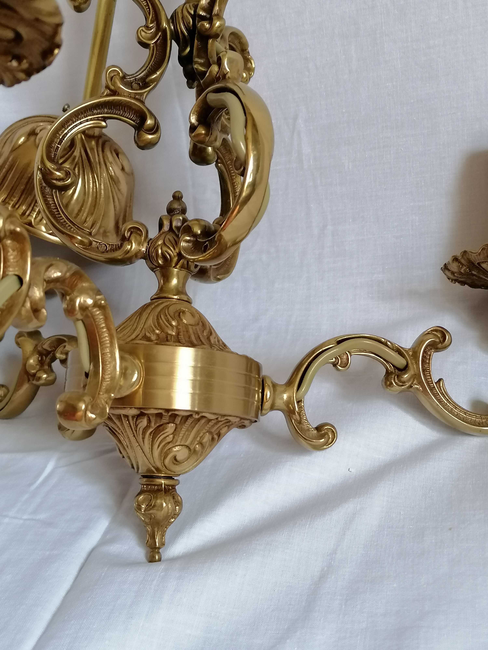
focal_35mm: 42
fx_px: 789
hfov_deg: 34.3
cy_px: 325
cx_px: 244
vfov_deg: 44.8
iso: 320
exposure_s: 1/33.3
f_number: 1.8
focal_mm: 4.75
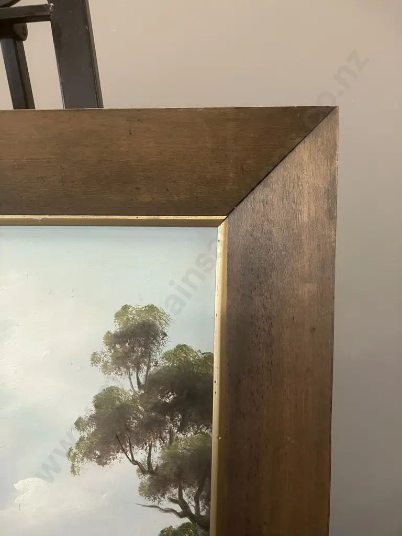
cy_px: 268
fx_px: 434
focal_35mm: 28
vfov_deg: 63.4
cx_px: 201
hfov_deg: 49.7
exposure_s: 1/50
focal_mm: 3.99
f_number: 1.8
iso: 160
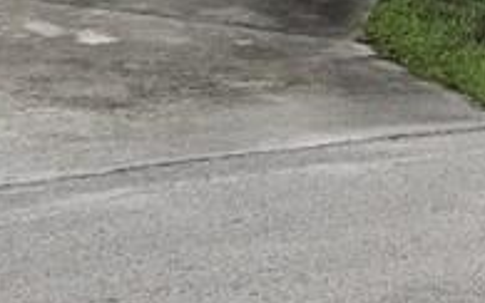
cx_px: 408
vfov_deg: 8.2
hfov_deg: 13.3
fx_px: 2063
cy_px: -204
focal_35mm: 156
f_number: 1.8
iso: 20
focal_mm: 3.99
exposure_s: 1/1350
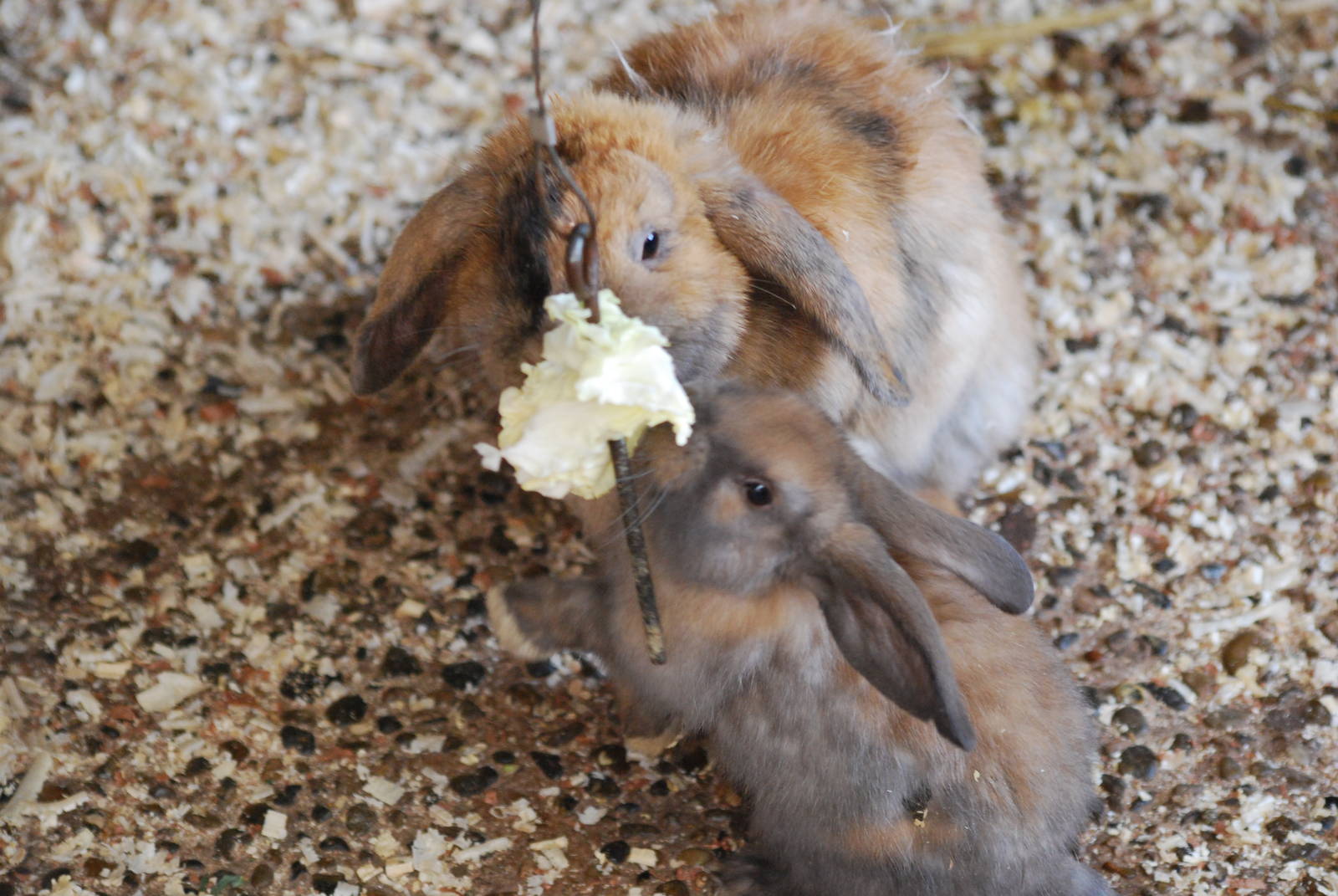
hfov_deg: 11.2
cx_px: 669
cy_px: 448
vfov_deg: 7.5
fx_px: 6809
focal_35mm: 183
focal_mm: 122
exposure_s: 1/125
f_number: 4.2
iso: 1000
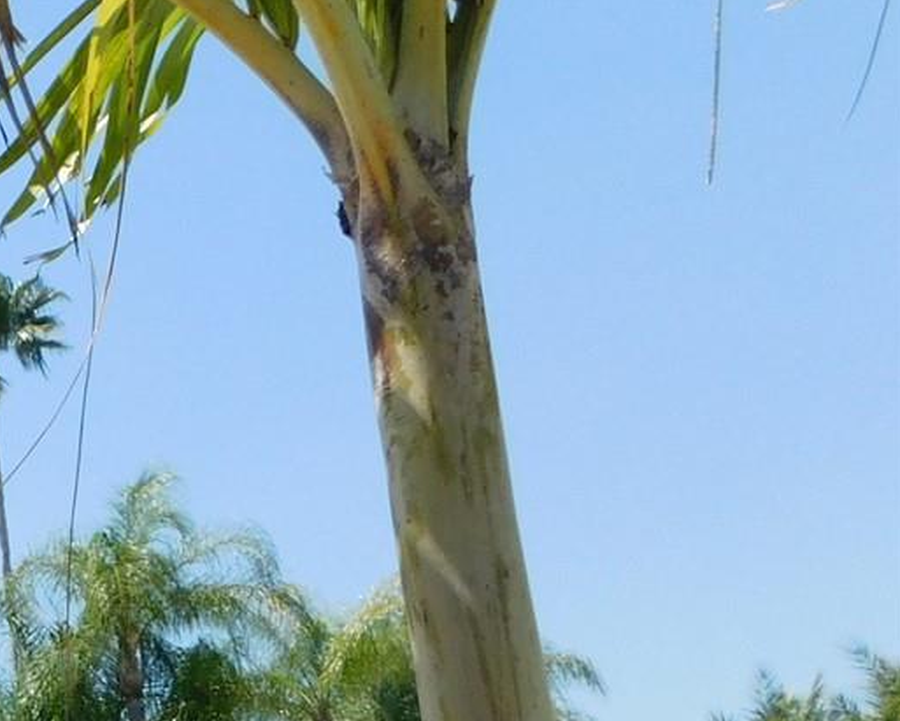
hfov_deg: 21.9
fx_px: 1866
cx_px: -496
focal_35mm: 70
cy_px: 963
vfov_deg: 19.9
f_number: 3
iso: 125
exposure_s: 1/1500
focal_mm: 4
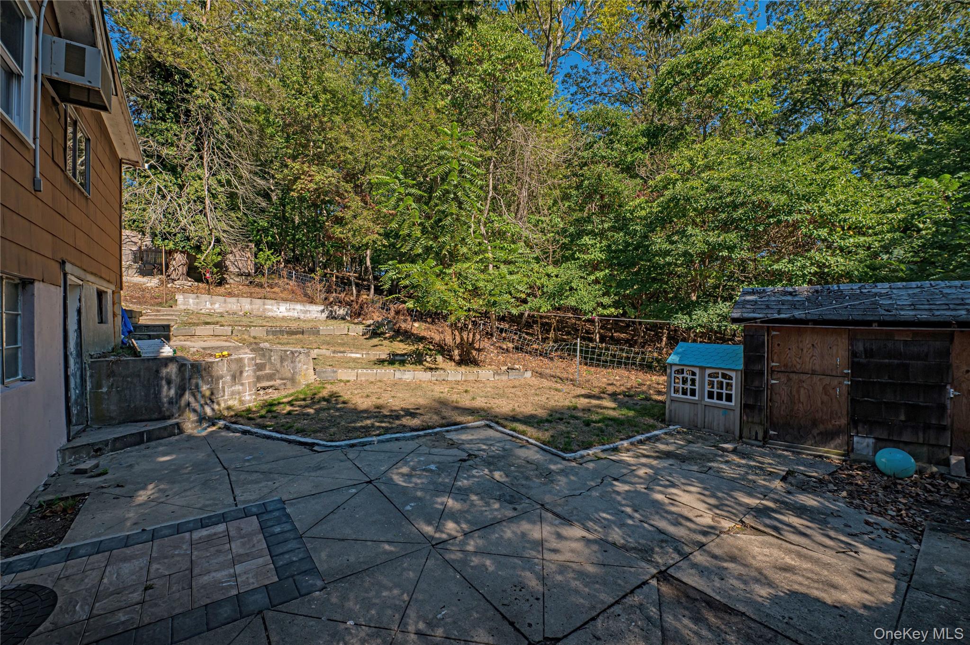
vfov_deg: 81.1
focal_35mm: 14
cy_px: 322
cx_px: 485
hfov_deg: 104.3
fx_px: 377
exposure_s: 1/320
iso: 400
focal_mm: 14
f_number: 10
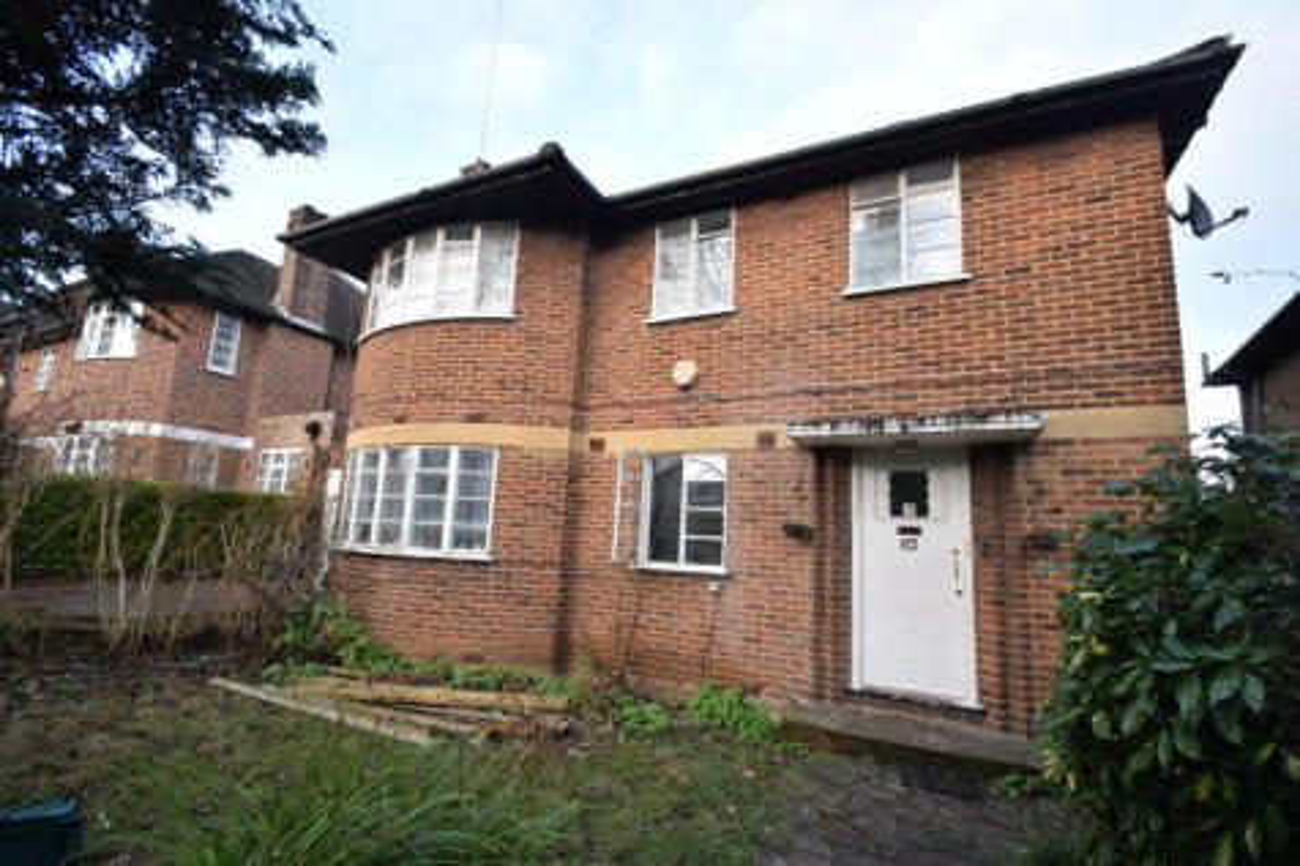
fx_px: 541
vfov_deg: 77.3
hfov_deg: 100.4
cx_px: 650
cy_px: 433
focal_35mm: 15
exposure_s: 1/160
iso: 800
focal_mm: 10
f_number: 6.3
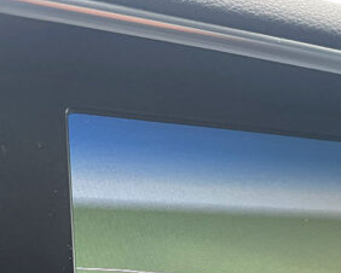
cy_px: 309
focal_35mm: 72
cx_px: 358
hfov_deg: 24.9
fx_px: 727
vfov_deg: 20.2
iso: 32
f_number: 1.6
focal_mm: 4.2
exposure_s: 1/139
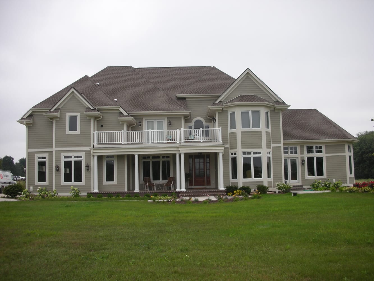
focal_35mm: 35
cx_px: 187
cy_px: 140
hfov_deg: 52.6
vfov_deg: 40.7
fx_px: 378
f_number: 3
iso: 50
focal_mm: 5.8
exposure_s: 1/141
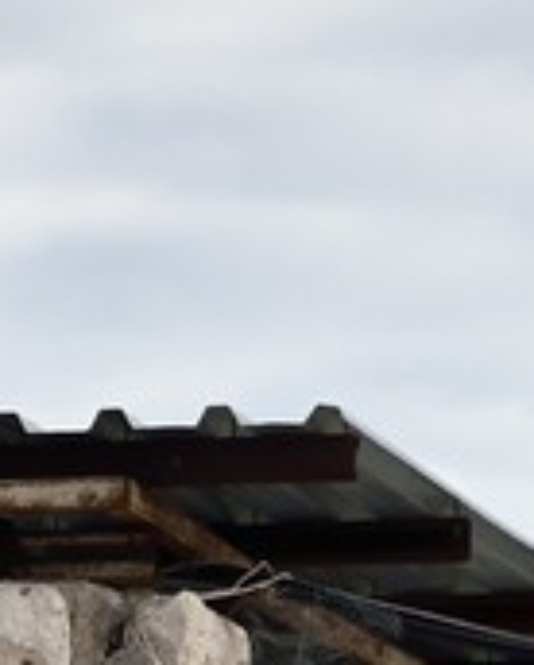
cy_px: 1829
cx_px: -2322
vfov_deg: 2.1
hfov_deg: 1.7
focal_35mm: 916
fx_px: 18064
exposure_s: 1/320
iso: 200
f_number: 9
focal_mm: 105
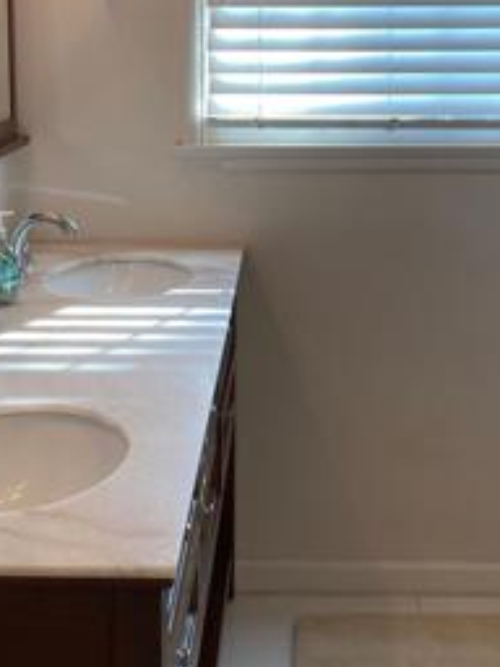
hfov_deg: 22.6
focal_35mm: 65
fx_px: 1252
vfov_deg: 29.2
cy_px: 146
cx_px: 299
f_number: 1.8
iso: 64
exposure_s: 1/120
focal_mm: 4.25
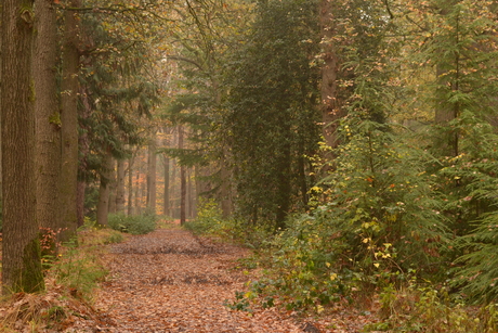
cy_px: 166
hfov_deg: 24.6
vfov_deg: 16.6
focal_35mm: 82
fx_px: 1142
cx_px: 249
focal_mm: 55
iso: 100
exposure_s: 1/2
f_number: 8
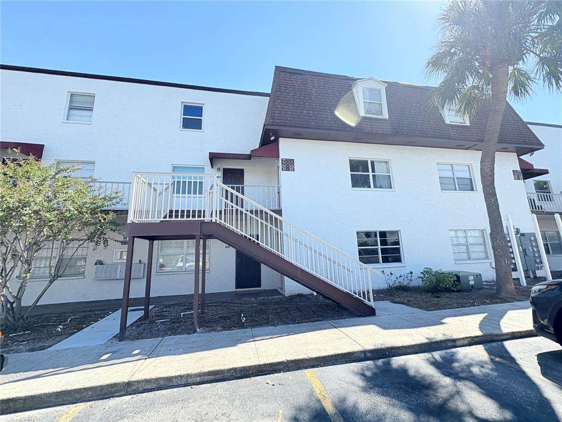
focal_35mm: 14
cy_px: 211
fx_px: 227
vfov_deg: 85.7
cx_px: 281
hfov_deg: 102.1
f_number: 2.2
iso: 40
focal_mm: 2.22
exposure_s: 1/727
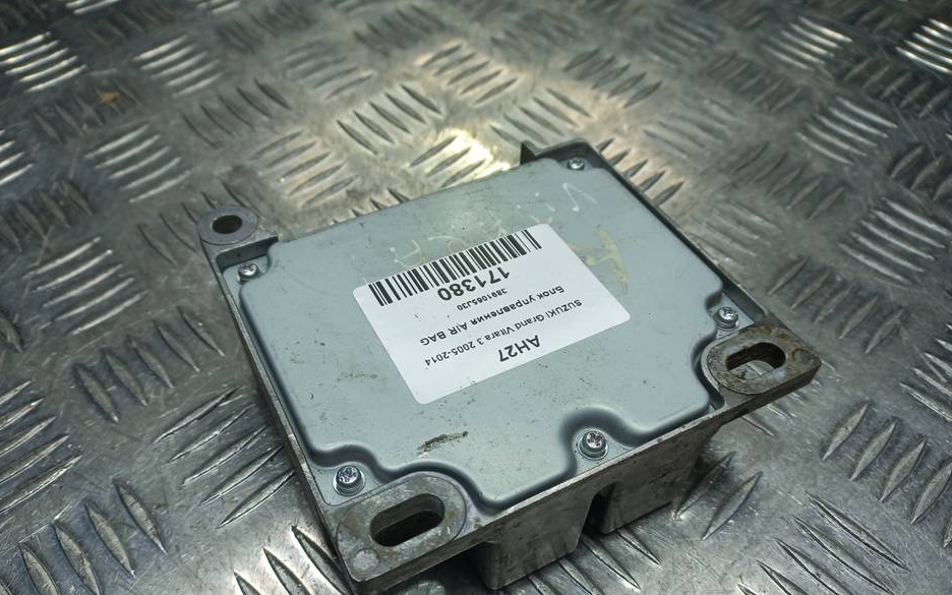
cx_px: 470
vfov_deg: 43.1
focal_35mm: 29
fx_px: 752
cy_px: 338
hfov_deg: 64.6
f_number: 1.8
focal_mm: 4.6
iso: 25
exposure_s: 1/100
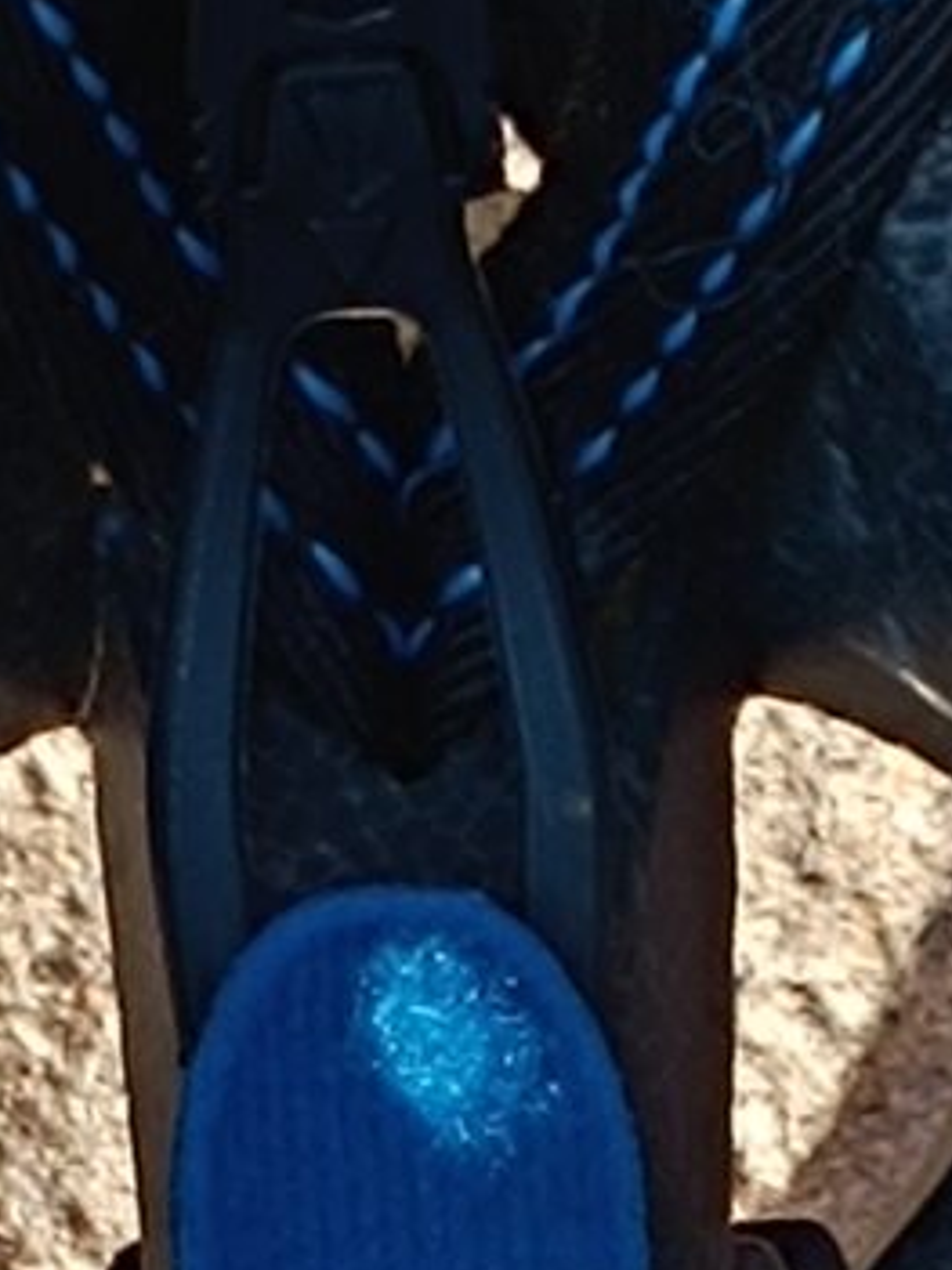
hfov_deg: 8.5
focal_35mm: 175
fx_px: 6421
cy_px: 1780
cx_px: 344
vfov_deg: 11.0
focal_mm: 5.59
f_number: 1.88
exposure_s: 1/141
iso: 51
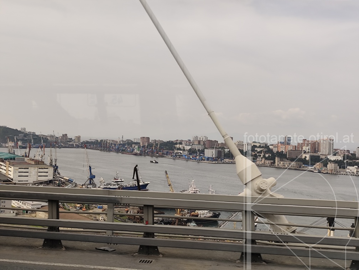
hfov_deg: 41.2
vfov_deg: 31.5
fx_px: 477
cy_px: 135
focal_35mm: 46
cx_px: 180
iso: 50
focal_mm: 6.19
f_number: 1.65
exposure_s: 1/630
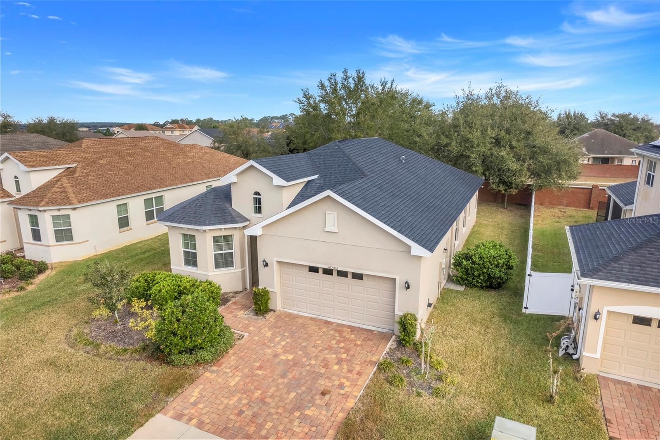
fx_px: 403
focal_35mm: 22
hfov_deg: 78.6
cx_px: 330
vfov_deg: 57.2
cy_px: 220
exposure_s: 1/200
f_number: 2.8
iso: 100
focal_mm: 8.38
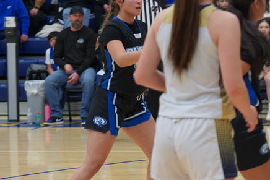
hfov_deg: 10.4
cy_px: 94
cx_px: 294
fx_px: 1463
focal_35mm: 195
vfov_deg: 7.0
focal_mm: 83
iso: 1250
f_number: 4
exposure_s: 1/160
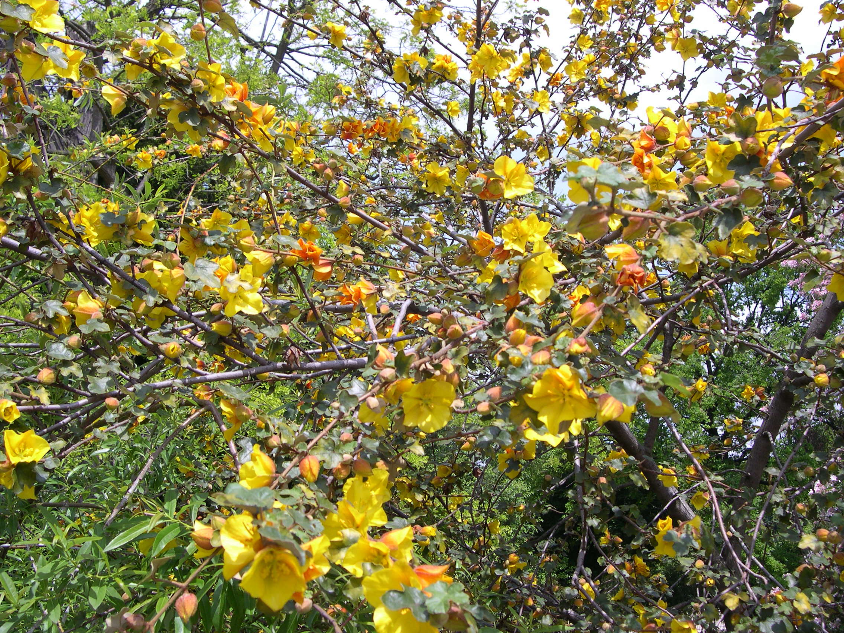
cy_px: 316
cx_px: 422
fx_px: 927
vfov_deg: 37.7
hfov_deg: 49.0
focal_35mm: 38
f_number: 7.6
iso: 100
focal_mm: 8
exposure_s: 1/125
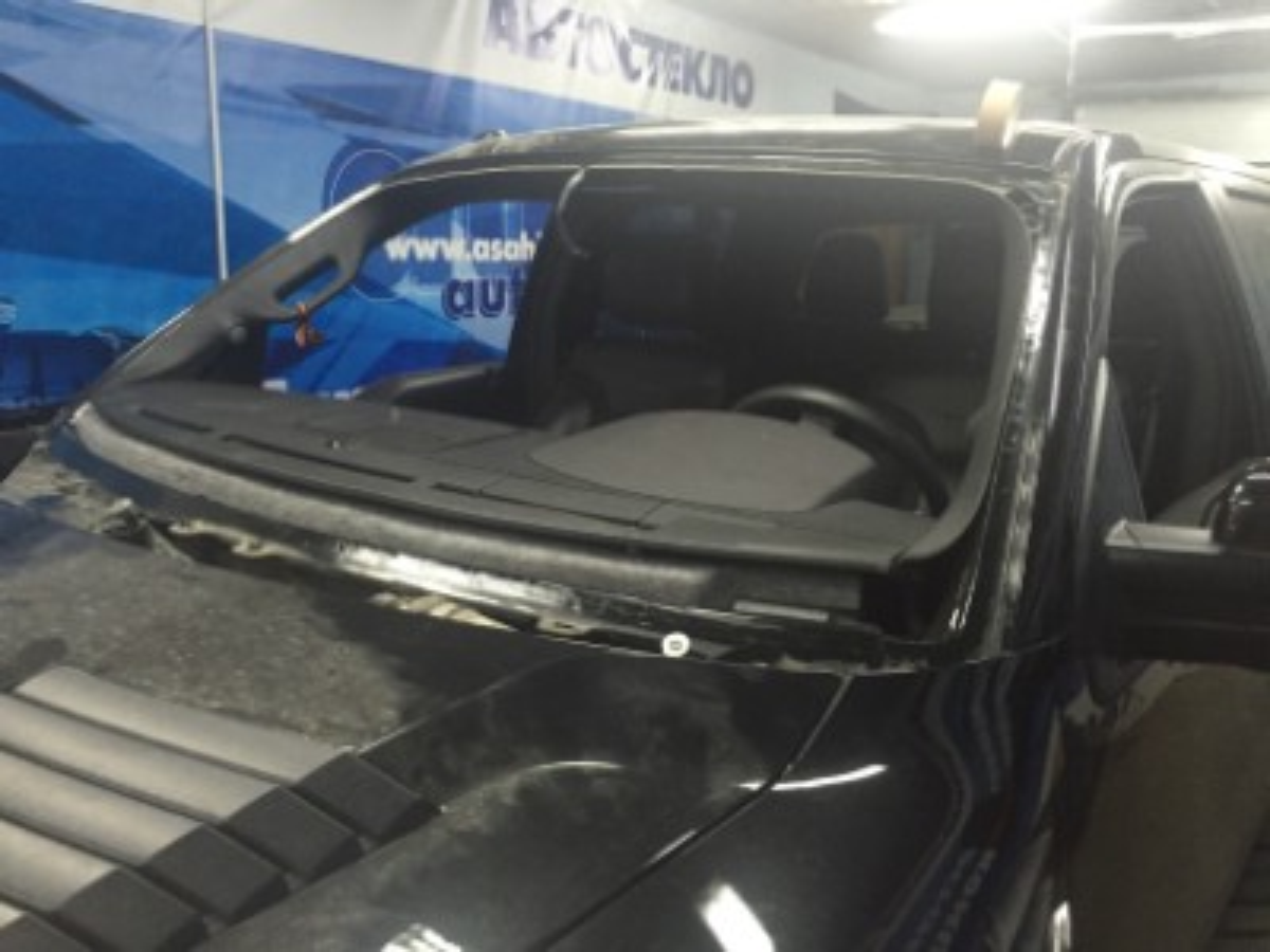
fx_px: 1064
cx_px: 635
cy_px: 476
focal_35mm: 29
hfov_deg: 61.7
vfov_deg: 48.2
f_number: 2.2
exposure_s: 1/33
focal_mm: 4.15
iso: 250
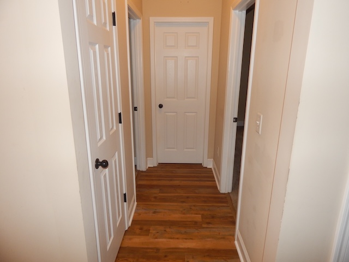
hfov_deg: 76.4
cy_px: 131
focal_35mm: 22
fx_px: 222
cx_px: 174
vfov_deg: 61.1
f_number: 3
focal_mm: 4
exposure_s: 1/30
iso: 200
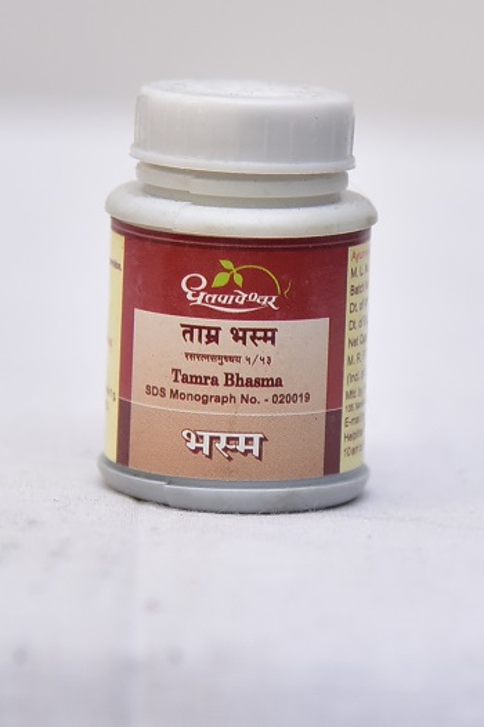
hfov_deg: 13.0
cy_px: 364
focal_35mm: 105
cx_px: 242
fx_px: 2120
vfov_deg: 19.5
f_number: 4
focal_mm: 105
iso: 1600
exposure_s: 1/160
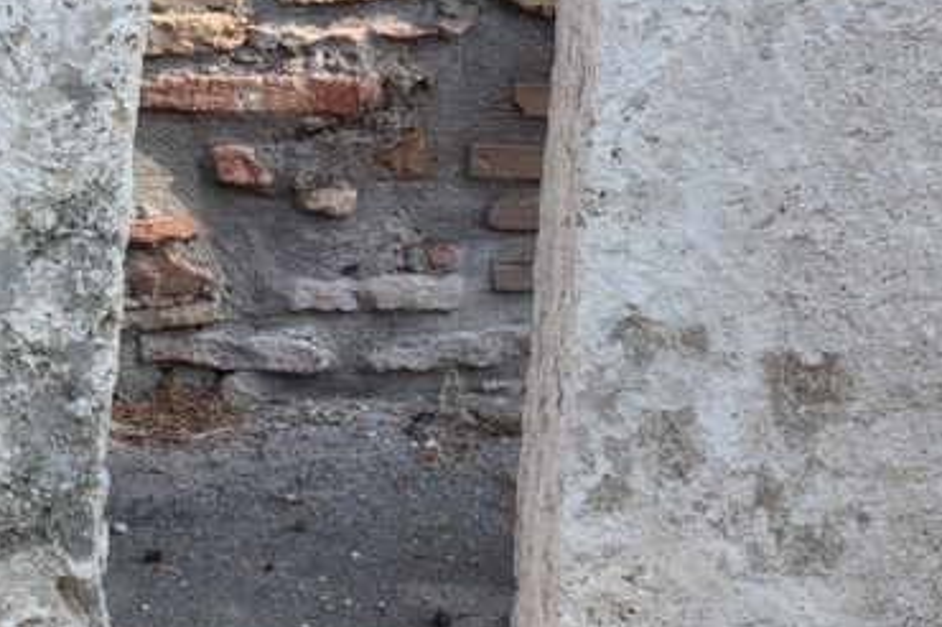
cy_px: 138
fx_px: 3801
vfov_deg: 9.4
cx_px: -132
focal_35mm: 145
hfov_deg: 13.8
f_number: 9
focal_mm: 35
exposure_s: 1/100
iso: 200
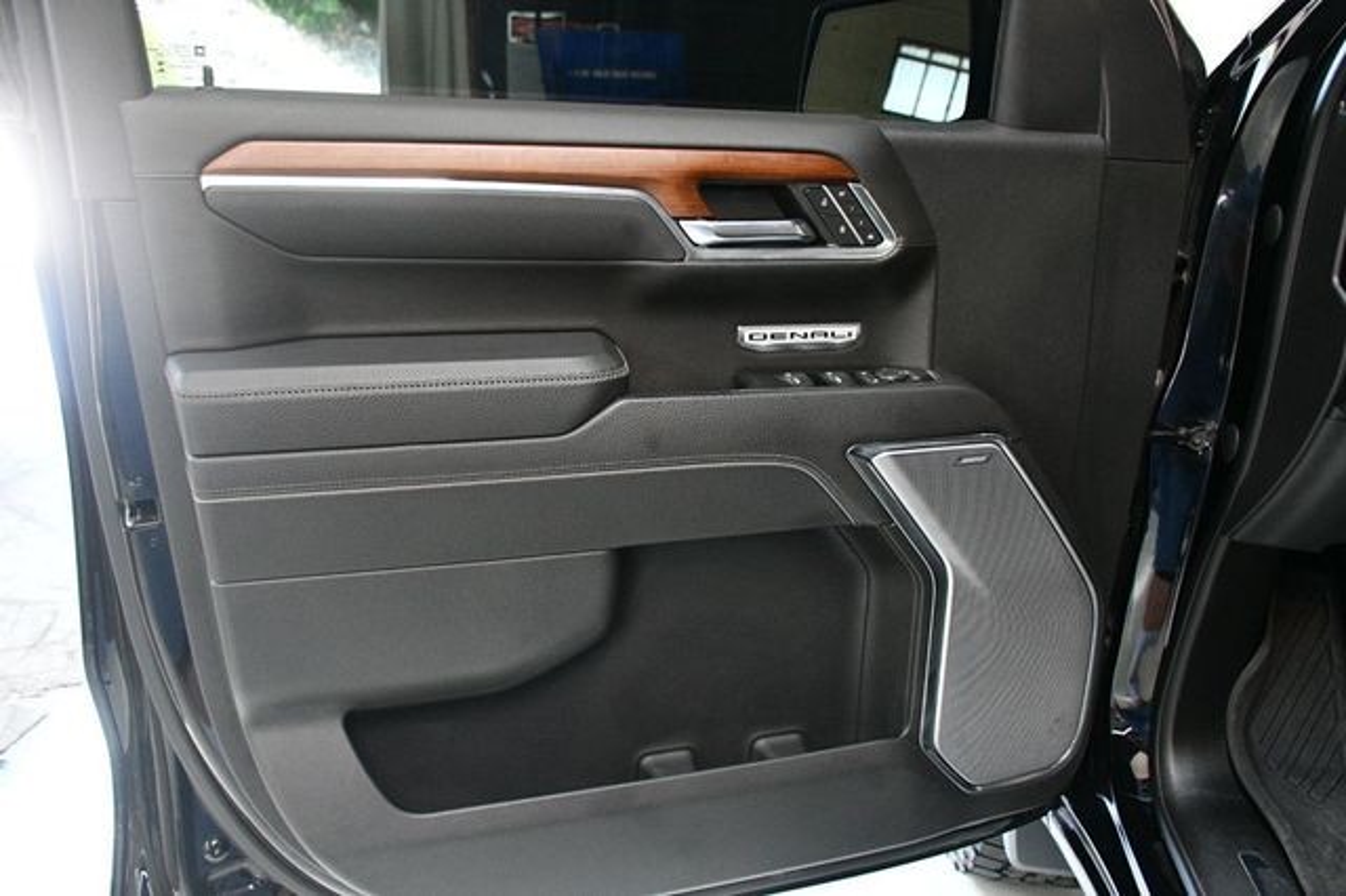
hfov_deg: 57.2
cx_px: 673
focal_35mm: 33
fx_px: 1233
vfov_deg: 39.9
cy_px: 448
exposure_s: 1/60
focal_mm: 22
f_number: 3.5
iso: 3200
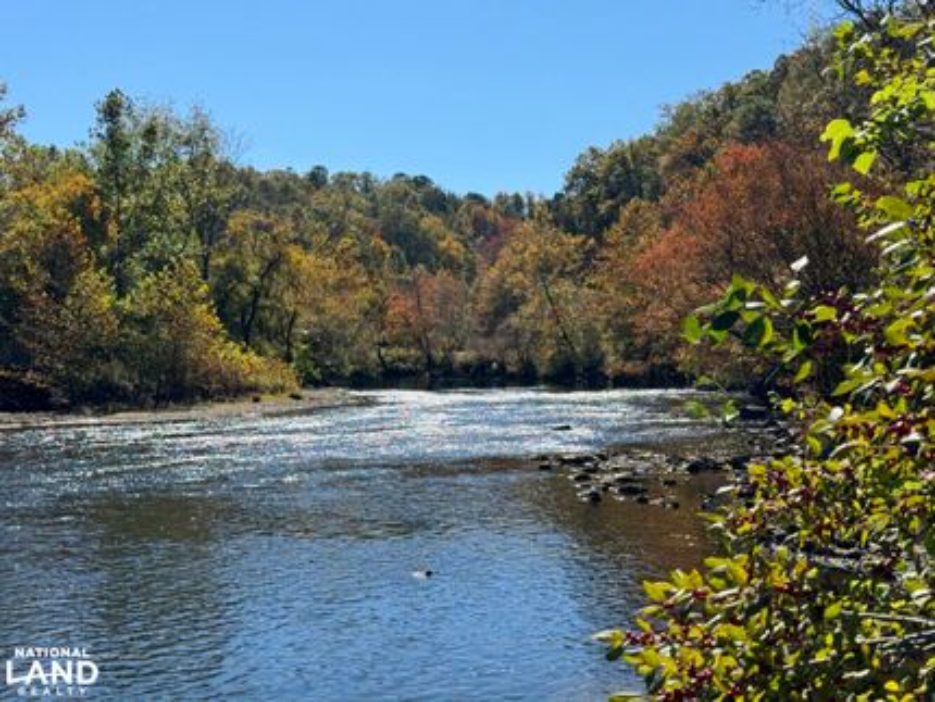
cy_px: 351
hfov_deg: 39.6
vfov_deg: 30.3
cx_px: 468
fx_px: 1297
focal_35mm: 48
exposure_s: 1/4049
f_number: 1.78
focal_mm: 6.86
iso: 64
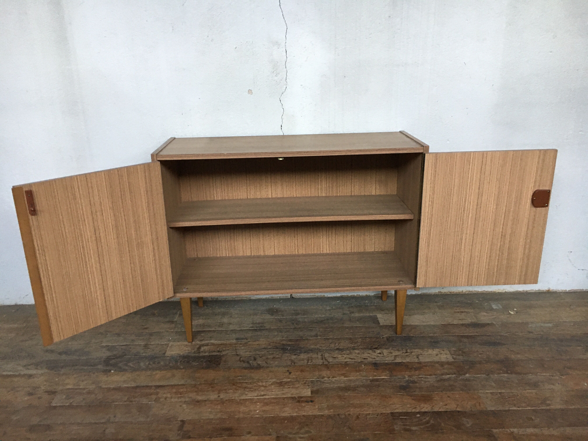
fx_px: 493
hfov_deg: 61.7
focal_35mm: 29
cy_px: 220
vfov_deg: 48.2
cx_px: 294
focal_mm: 4.15
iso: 250
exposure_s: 1/33
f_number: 2.2
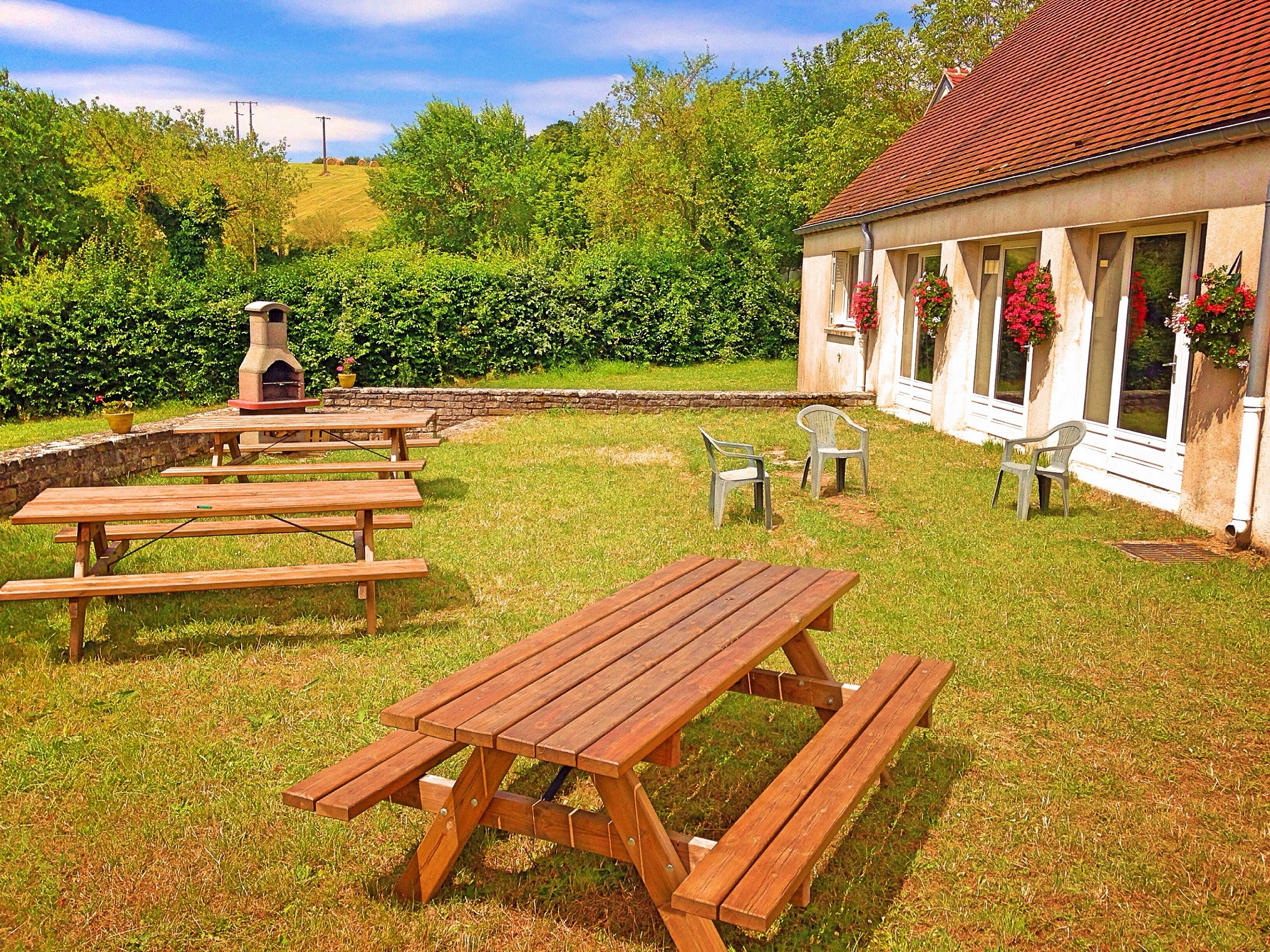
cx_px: 635
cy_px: 476
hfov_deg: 55.4
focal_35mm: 33
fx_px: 1211
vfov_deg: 42.9
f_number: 2.4
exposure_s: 1/1506
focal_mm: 4.12
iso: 50
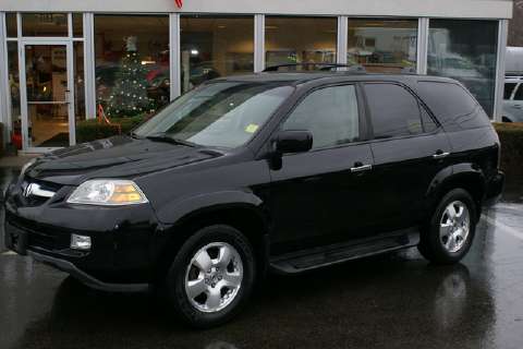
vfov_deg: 29.9
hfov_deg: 43.6
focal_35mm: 45
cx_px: 262
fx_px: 654
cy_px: 174
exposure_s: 1/80
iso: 200
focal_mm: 30
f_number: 5
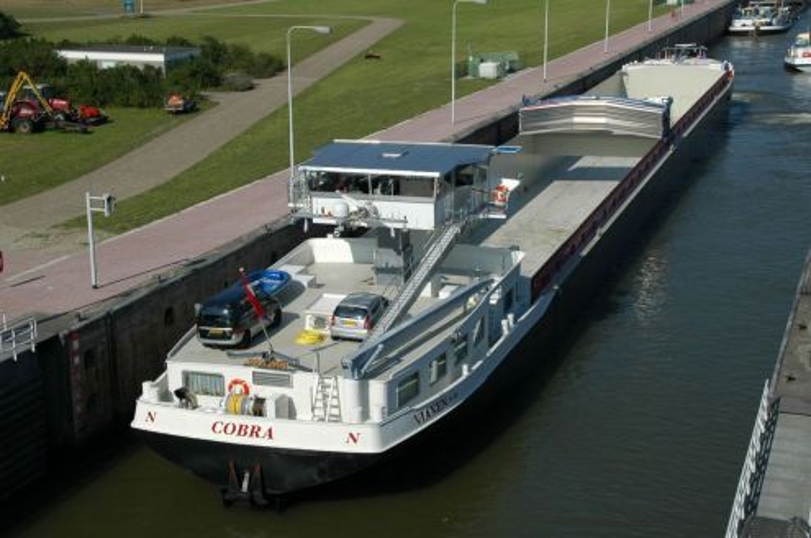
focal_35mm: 60
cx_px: 406
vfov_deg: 22.5
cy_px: 269
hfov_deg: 33.5
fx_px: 1349
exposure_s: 1/500
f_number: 11
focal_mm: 40
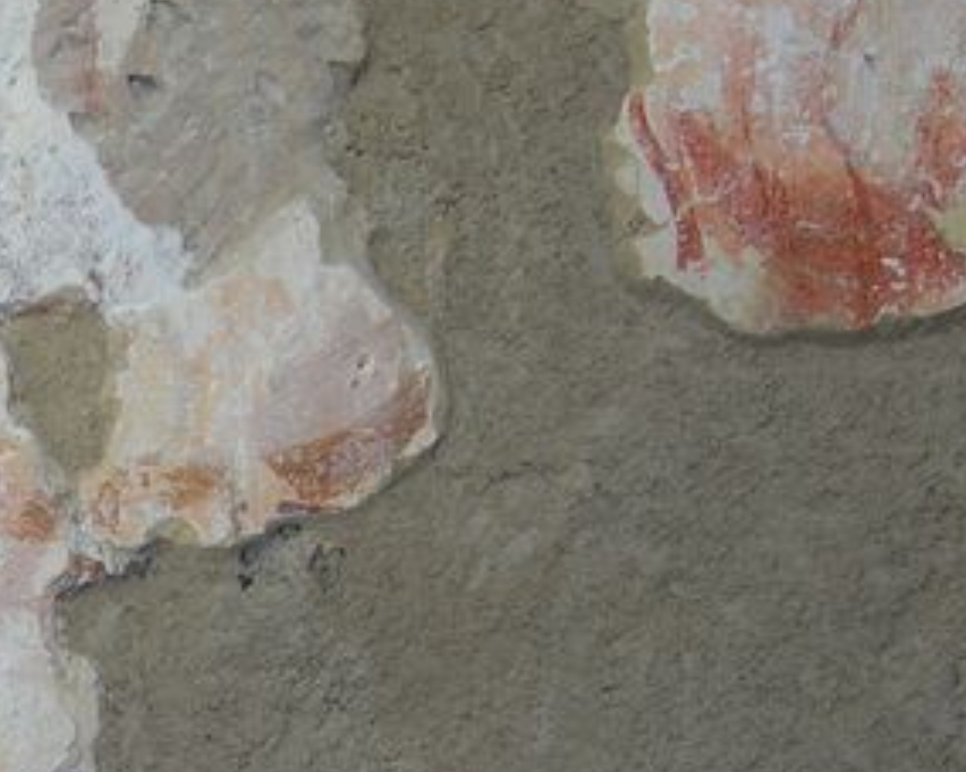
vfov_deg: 12.6
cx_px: -162
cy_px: 650
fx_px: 3487
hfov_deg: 15.3
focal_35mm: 122
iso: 50
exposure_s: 1/30
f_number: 2.8
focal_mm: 7.8
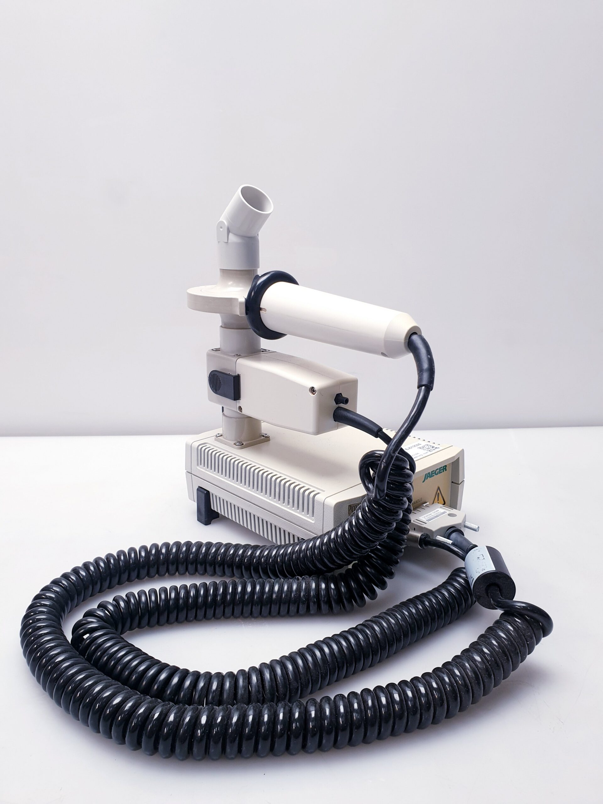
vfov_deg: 67.3
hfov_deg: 53.1
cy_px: 402
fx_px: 604
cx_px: 302
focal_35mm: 26
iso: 80
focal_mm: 4.3
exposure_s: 1/50
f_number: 2.4
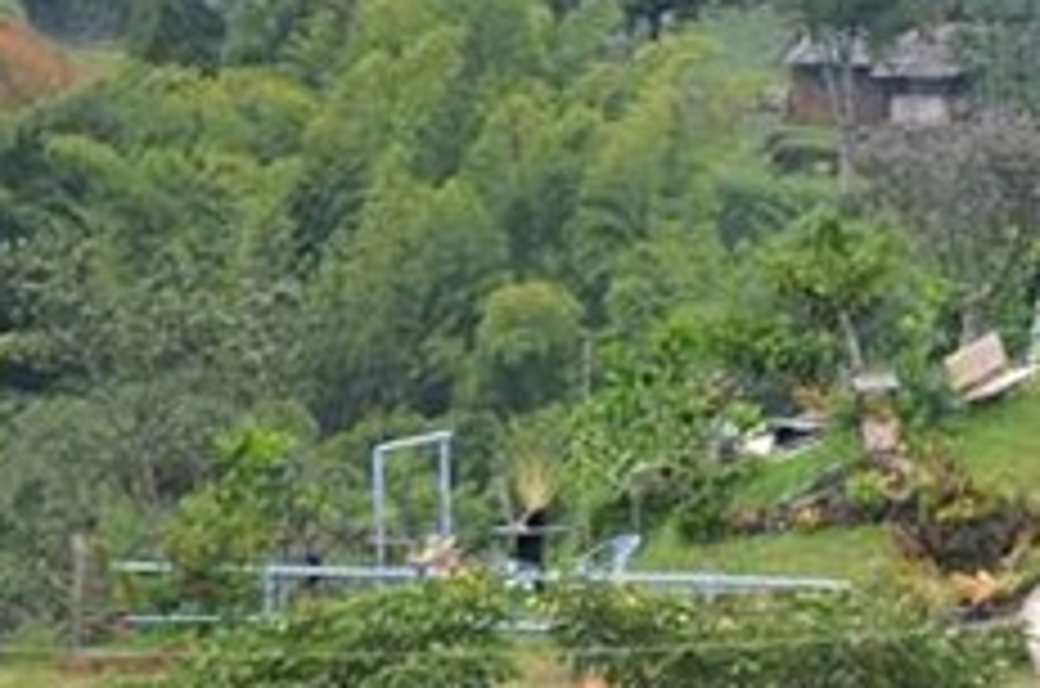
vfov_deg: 2.9
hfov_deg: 4.4
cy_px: 85
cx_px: 1877
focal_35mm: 466
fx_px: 13434
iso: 400
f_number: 4.5
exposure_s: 1/500
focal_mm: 70
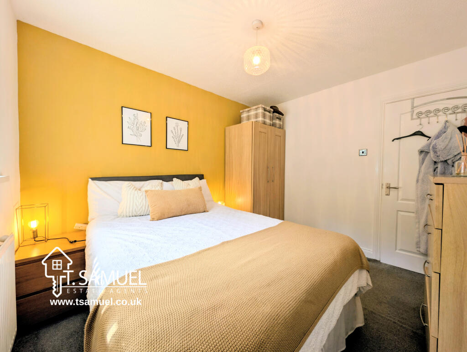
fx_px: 162
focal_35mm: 12
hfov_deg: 110.5
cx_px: 234
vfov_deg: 94.6
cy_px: 176
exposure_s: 1/120
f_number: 1.95
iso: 36
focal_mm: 2.23
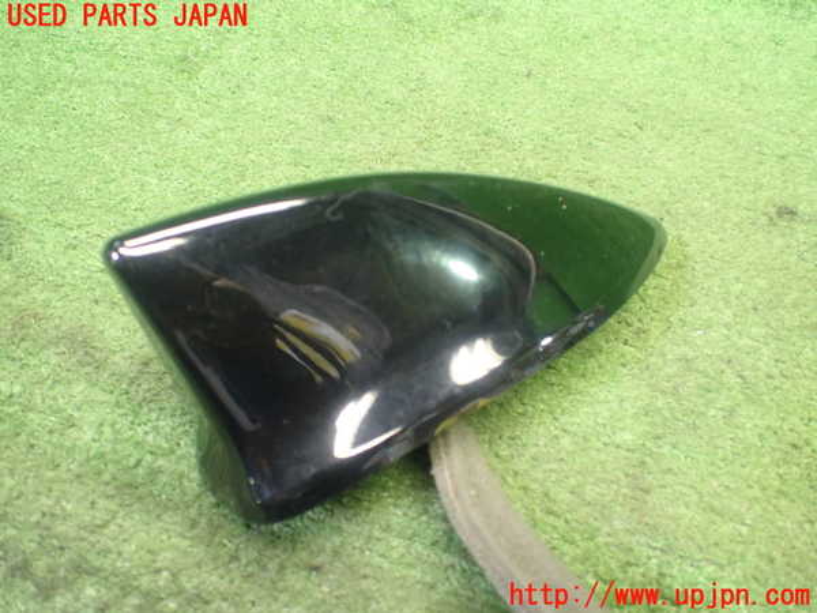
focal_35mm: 30
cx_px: 408
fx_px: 708
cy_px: 306
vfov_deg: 46.8
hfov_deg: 60.0
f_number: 2.3
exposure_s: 1/50
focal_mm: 5.4
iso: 800
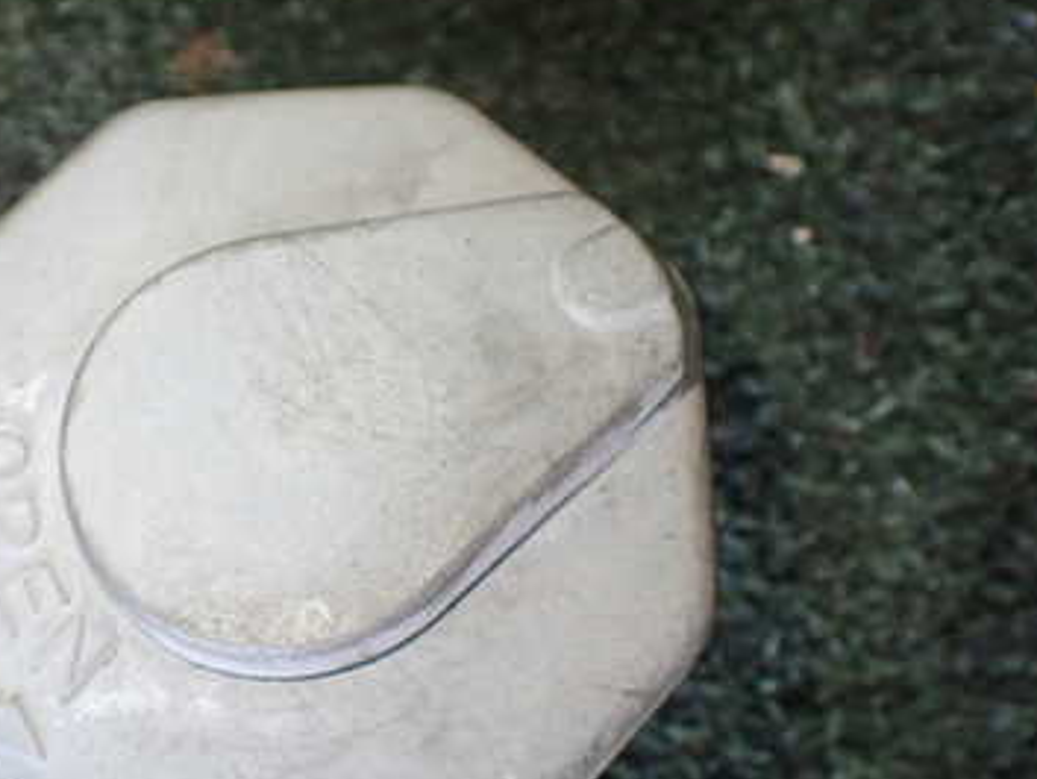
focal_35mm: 51
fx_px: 1528
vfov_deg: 28.5
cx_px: 270
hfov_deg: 36.7
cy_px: 453
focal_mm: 5.4
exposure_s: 1/125
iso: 640
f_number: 2.3
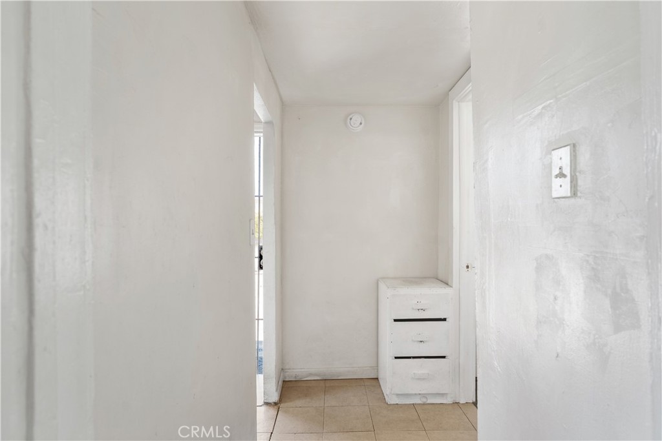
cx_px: 331
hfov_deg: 84.0
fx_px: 368
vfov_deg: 61.9
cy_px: 220
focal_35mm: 20
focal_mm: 20
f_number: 5.6
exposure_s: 1/2
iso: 400
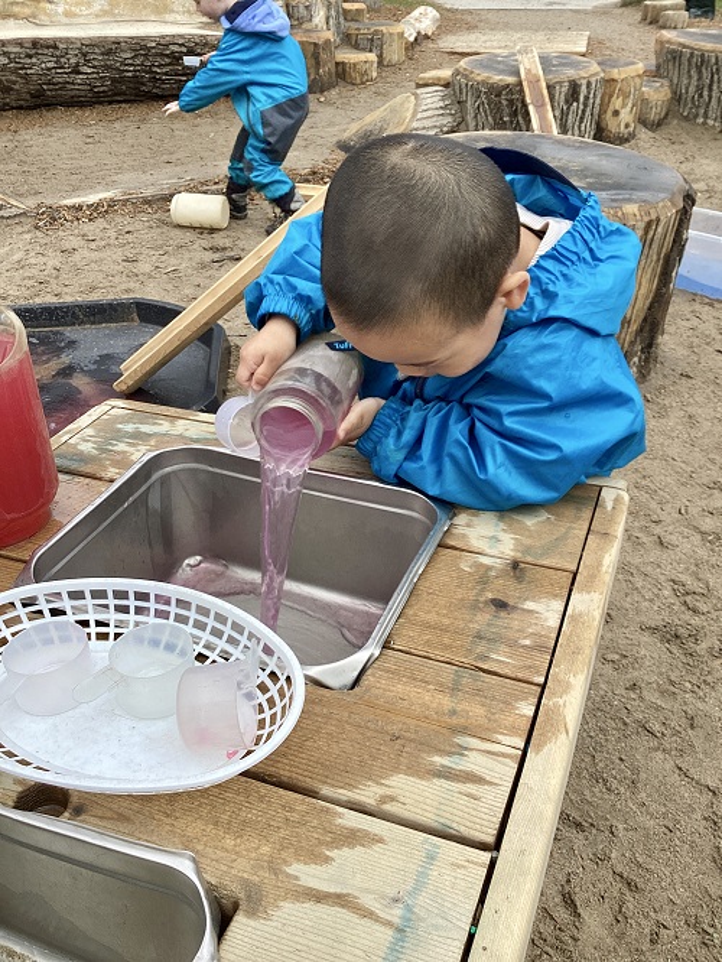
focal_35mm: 31
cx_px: 361
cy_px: 481
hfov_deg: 45.5
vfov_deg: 58.3
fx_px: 862
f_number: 2.4
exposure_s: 1/399
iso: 25
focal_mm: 3.3
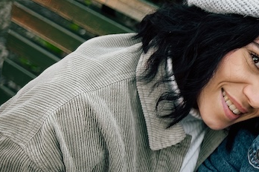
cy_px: 158
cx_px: 373
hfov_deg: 18.0
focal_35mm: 103
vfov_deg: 13.2
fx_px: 741
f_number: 2.2
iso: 160
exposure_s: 1/120
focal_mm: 23
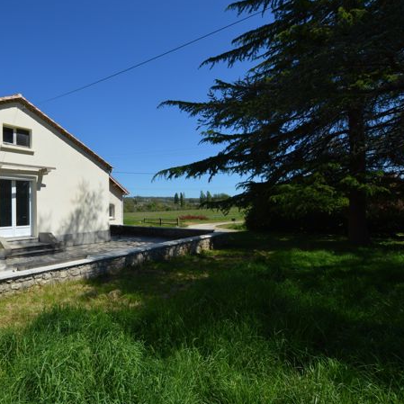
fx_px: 264
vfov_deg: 74.8
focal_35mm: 20
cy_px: 207
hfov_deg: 69.6
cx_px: 99
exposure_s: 1/320
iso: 100
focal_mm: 10
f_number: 9
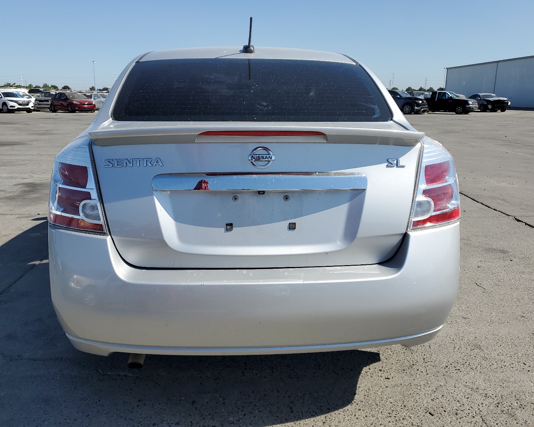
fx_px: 443
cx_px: 259
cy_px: 212
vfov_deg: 51.5
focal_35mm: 28
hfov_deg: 62.2
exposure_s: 1/5000
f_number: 1.5
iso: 50
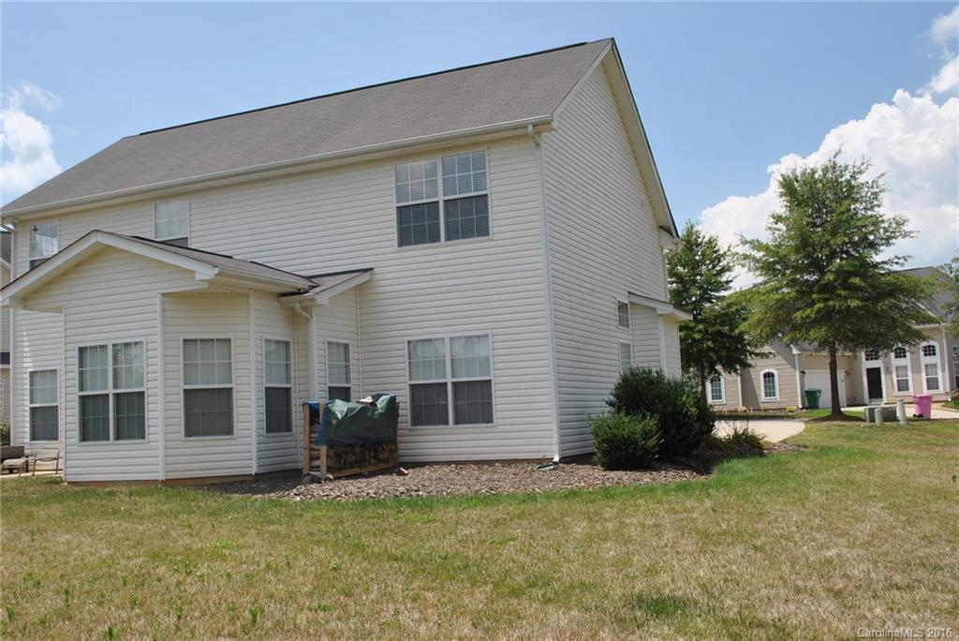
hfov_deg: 53.1
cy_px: 320
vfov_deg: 36.9
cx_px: 480
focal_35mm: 36
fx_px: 960
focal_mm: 24
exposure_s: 1/250
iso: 100
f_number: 8
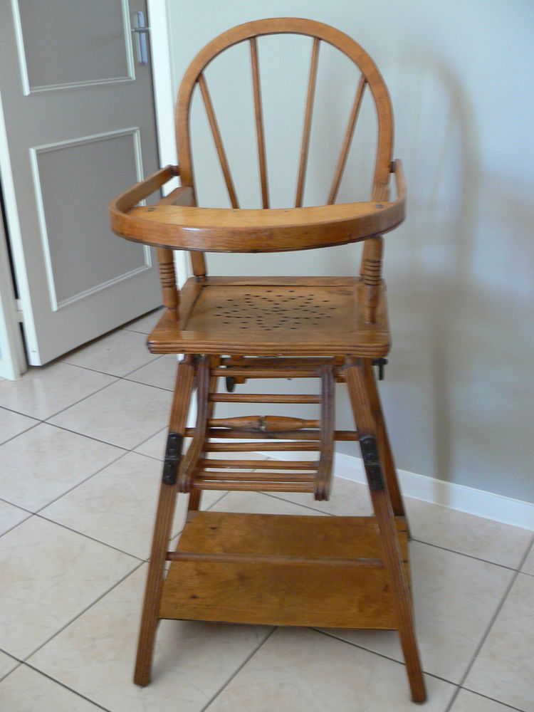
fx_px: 740
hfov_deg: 39.7
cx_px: 267
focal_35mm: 36
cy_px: 356
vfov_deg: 51.4
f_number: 2.8
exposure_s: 1/20
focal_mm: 6
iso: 200
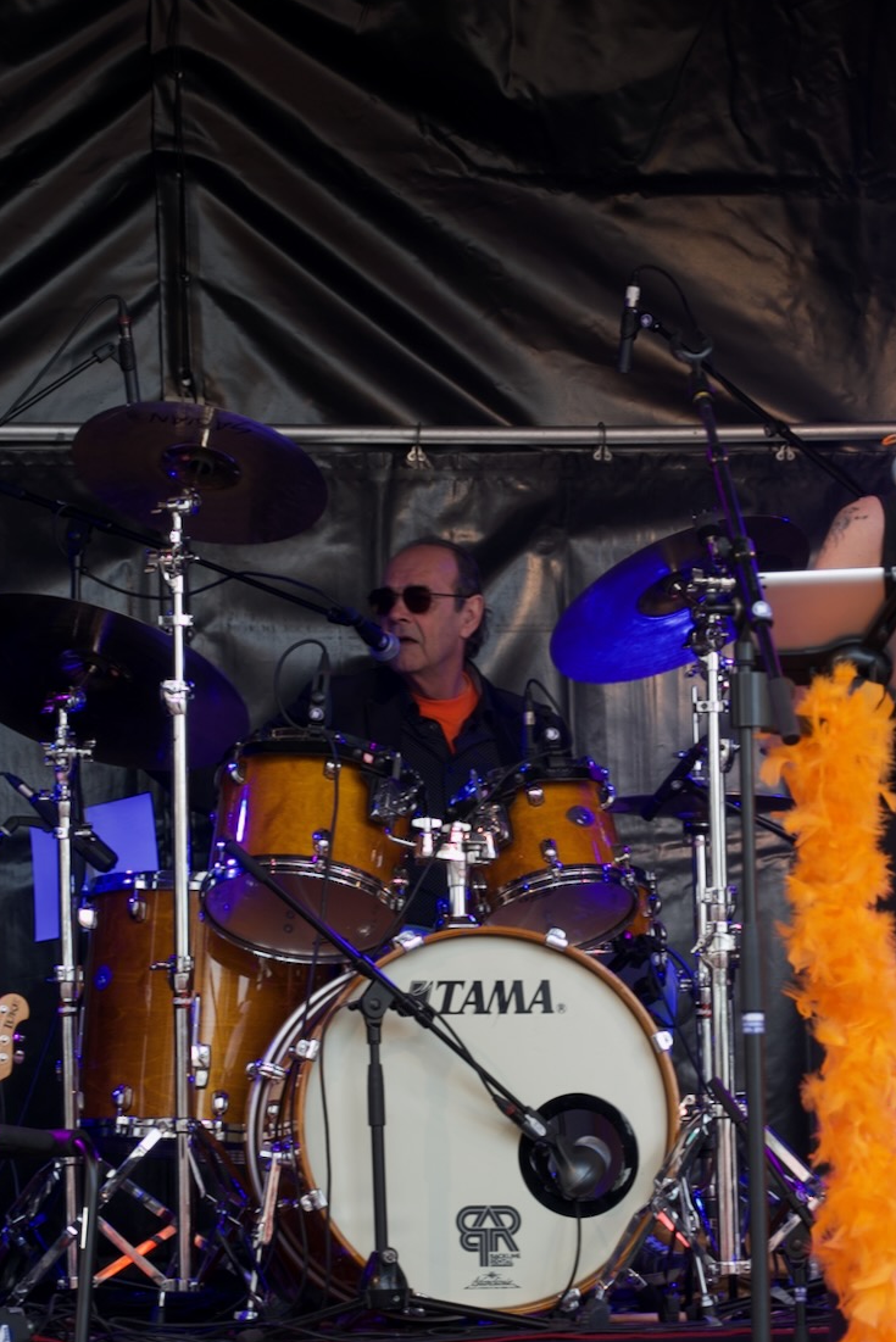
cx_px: 433
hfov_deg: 10.6
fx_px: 4811
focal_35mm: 129
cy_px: 744
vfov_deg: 15.9
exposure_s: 1/80
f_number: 4
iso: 100
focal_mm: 40.73
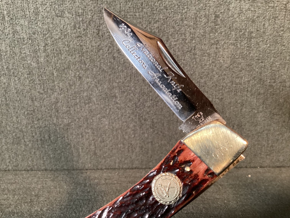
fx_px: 260
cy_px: 109
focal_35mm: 31
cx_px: 145
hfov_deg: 58.3
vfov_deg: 45.4
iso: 400
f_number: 2.4
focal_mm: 3.3
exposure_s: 1/40
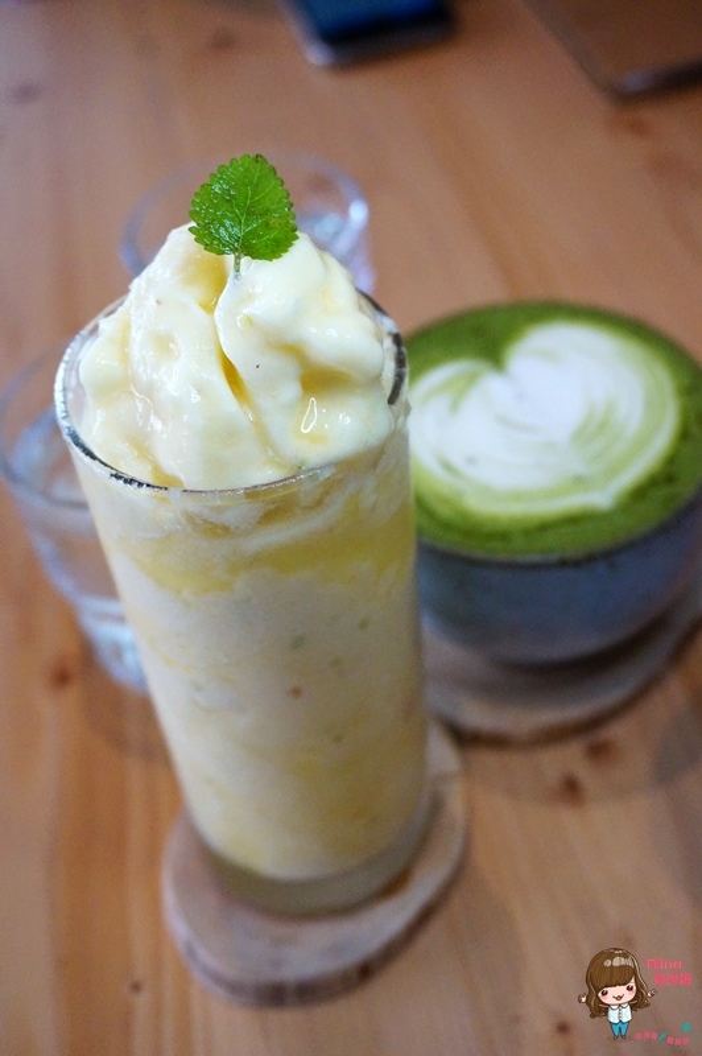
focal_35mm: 45
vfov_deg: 43.6
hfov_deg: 29.8
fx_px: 1318
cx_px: 351
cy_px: 528
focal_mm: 30
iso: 3200
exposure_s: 1/400
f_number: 5
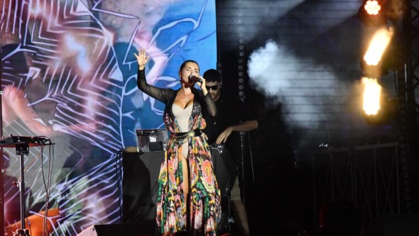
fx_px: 1689
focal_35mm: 152
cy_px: 117
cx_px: 209
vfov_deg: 8.0
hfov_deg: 14.1
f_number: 9
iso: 8000
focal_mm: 120
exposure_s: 1/160
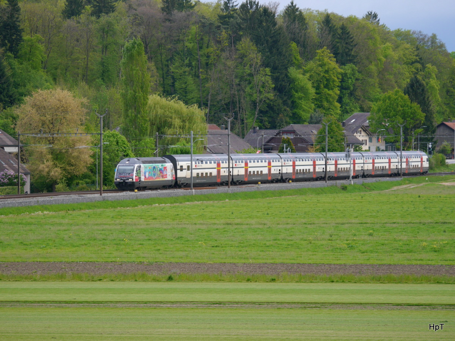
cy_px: 170
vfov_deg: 7.4
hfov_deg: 9.9
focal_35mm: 200
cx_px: 228
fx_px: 2629
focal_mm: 100
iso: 250
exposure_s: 1/200
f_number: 4
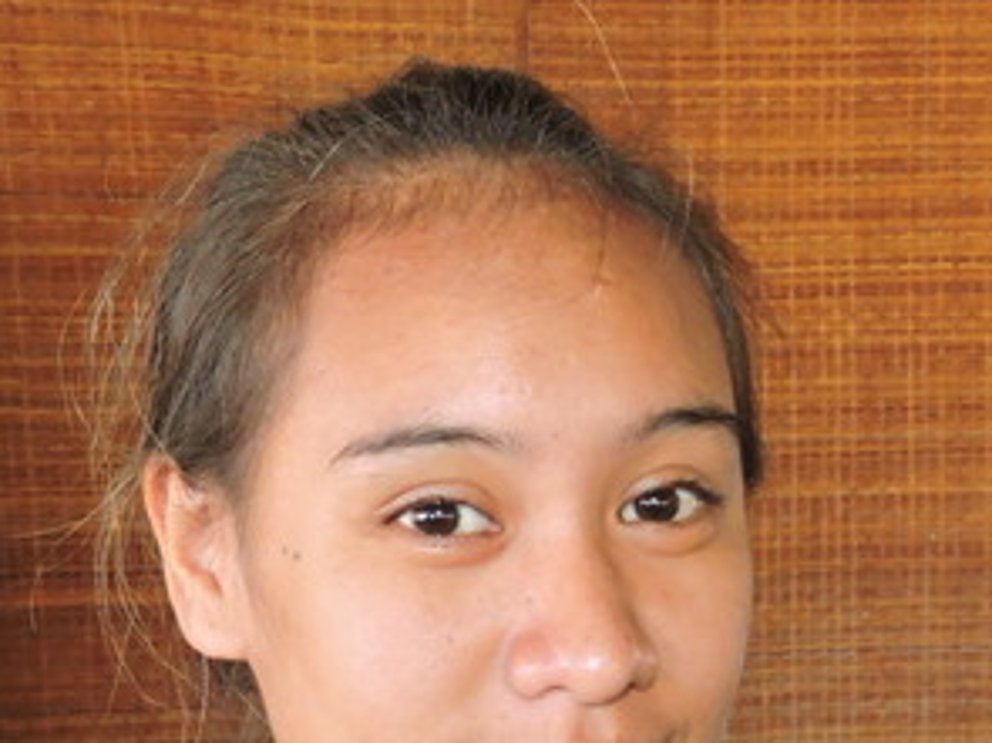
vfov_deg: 18.8
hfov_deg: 25.6
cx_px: 585
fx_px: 2177
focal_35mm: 76
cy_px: 773
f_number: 3.8
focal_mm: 6.3
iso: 800
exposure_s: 1/80
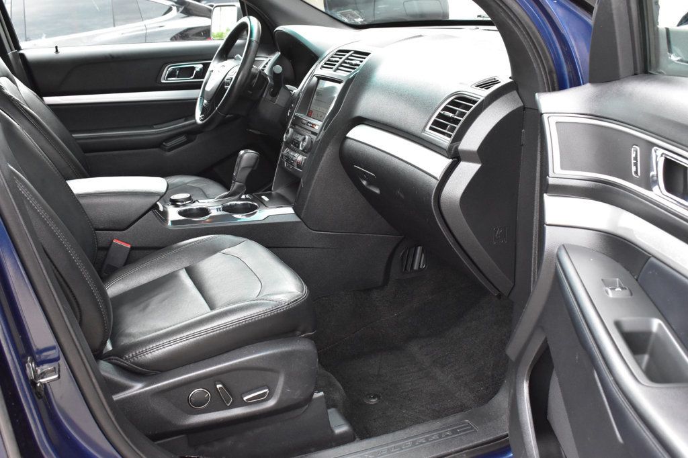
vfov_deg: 35.5
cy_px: 229
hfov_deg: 51.3
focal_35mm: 38
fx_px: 716
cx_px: 344
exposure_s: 1/125
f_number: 9
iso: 2500
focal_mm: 25
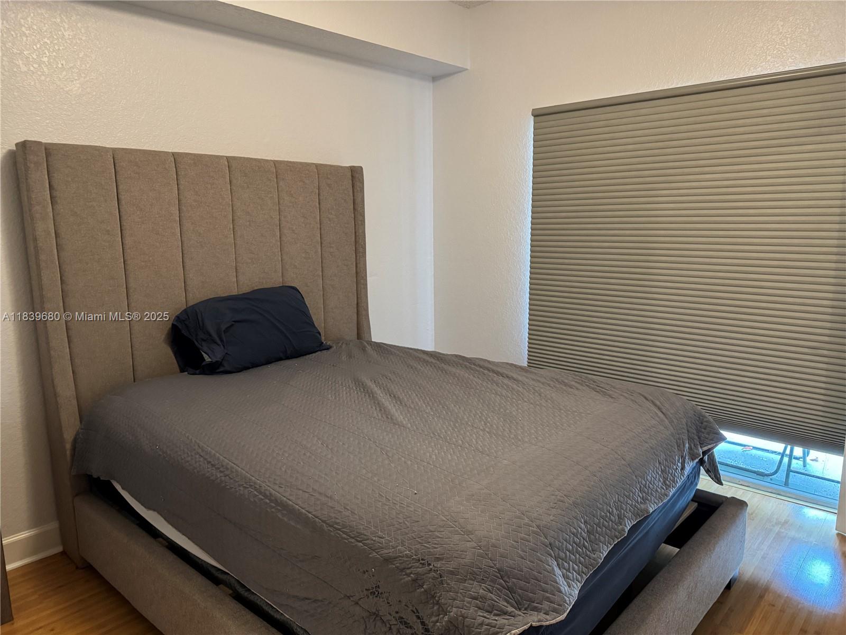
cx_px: 423
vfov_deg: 56.8
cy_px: 318
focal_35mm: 24
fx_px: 587
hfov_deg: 71.6
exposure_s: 1/60
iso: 640
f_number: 1.78
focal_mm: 6.76
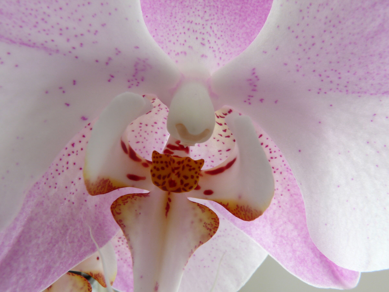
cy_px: 146
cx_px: 194
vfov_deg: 40.7
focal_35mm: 35
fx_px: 393
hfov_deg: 52.6
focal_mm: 7.4
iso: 100
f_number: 10
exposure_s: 1/1.3
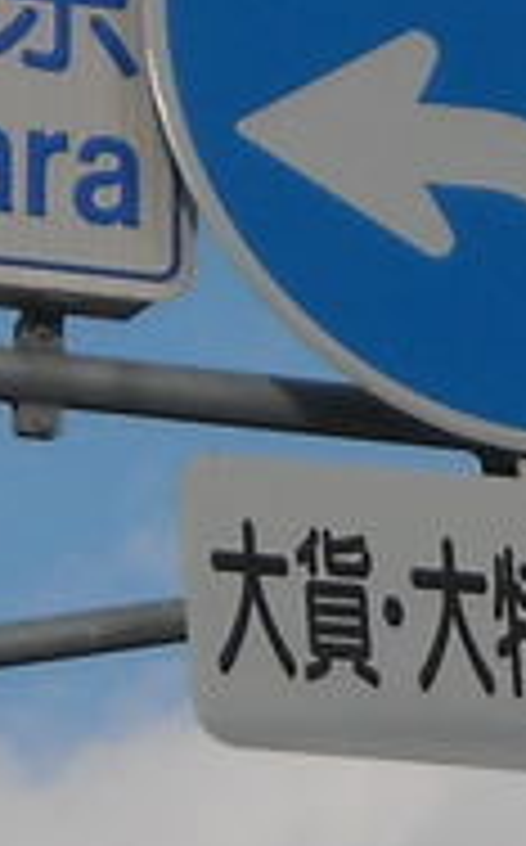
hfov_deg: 1.8
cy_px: 166
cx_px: 593
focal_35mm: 711
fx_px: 16358
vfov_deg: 3.0
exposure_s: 1/707
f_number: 4.7
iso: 64
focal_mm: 17.1
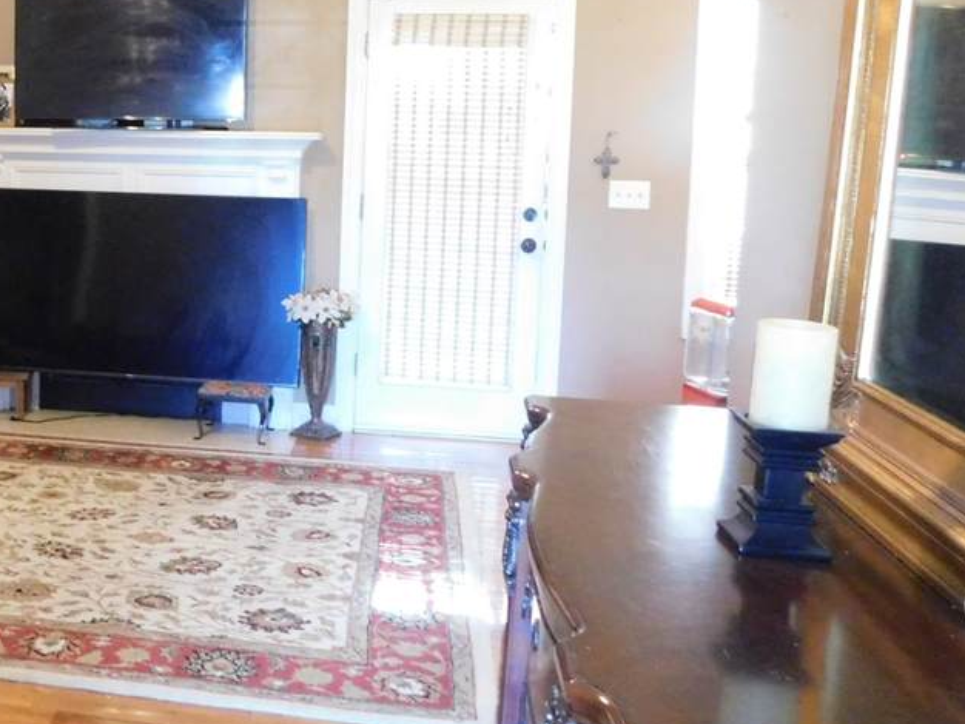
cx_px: 83
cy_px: 253
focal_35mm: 47
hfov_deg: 37.6
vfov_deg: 30.7
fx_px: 1311
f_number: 3
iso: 800
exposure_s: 1/8
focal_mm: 4
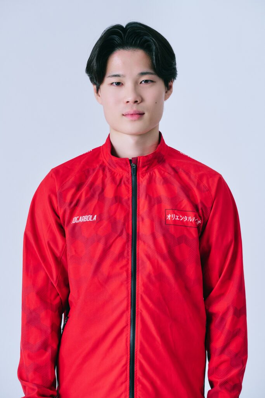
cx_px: 132
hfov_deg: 13.0
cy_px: 199
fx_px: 1159
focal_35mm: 105
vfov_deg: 19.5
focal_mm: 105
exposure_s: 1/160
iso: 320
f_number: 5.6
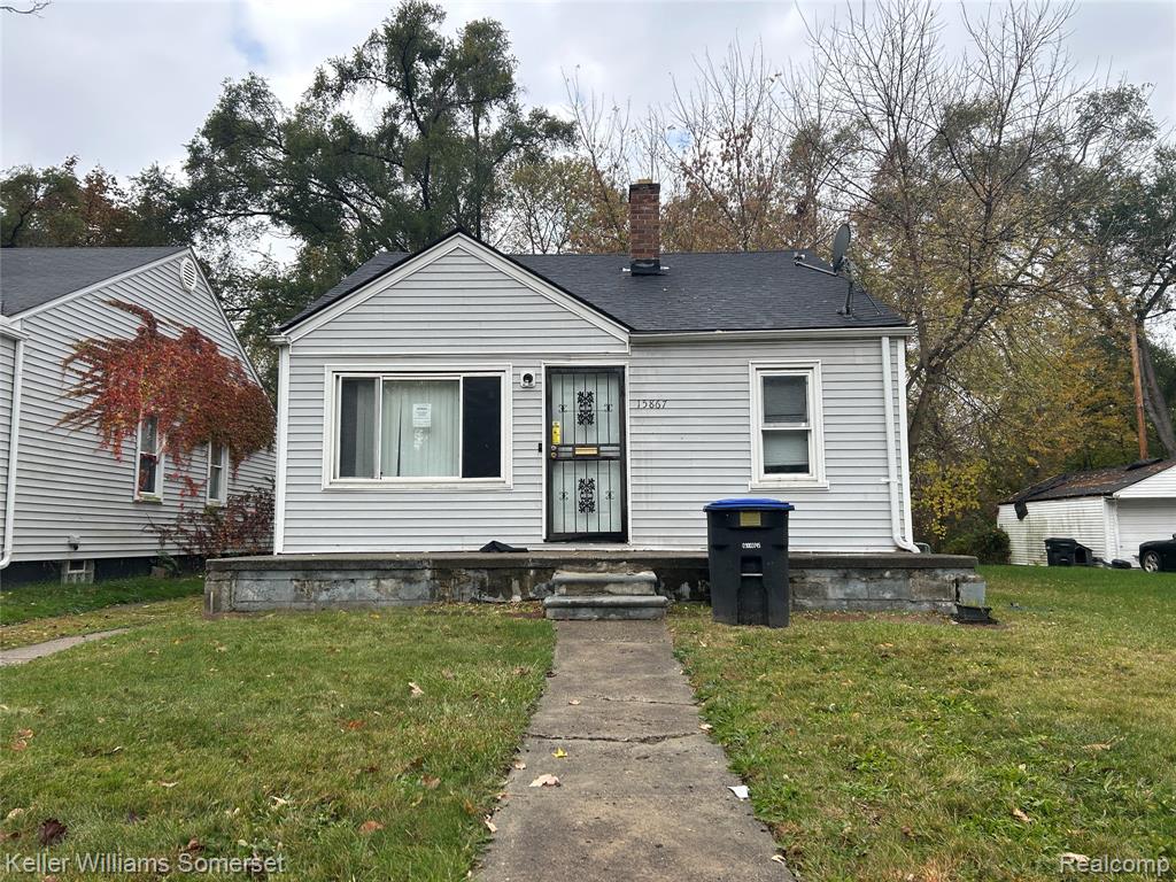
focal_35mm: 26
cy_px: 441
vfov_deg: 53.1
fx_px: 883
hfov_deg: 67.3
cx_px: 588
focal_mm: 5.7
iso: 50
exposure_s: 1/1029
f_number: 1.5
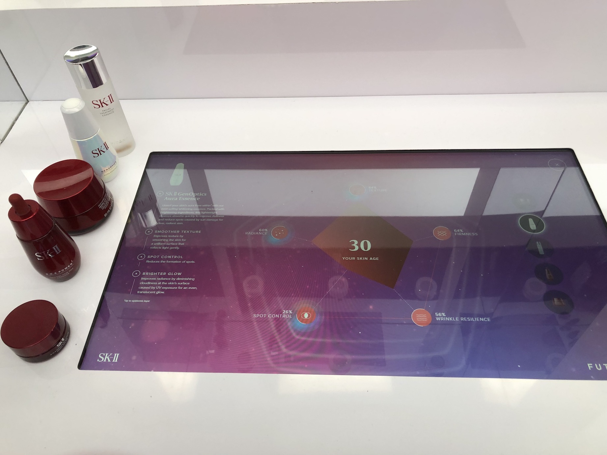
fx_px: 491
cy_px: 228
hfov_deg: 63.4
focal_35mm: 28
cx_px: 304
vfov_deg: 49.7
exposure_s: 1/33
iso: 25
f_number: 1.8
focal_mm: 4
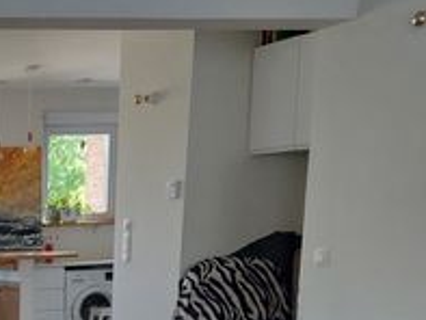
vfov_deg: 18.4
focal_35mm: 73
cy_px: 443
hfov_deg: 23.1
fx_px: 899
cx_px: -154
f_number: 1.8
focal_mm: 5.23
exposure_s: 1/50
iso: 50
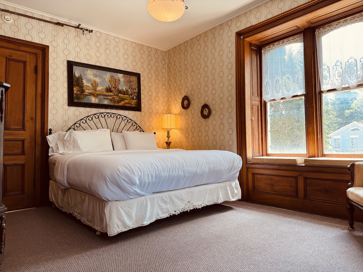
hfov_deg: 71.6
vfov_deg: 56.8
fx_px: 252
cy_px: 136
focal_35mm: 24
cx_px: 182
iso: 80
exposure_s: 1/120
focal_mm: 6.76
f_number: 1.78
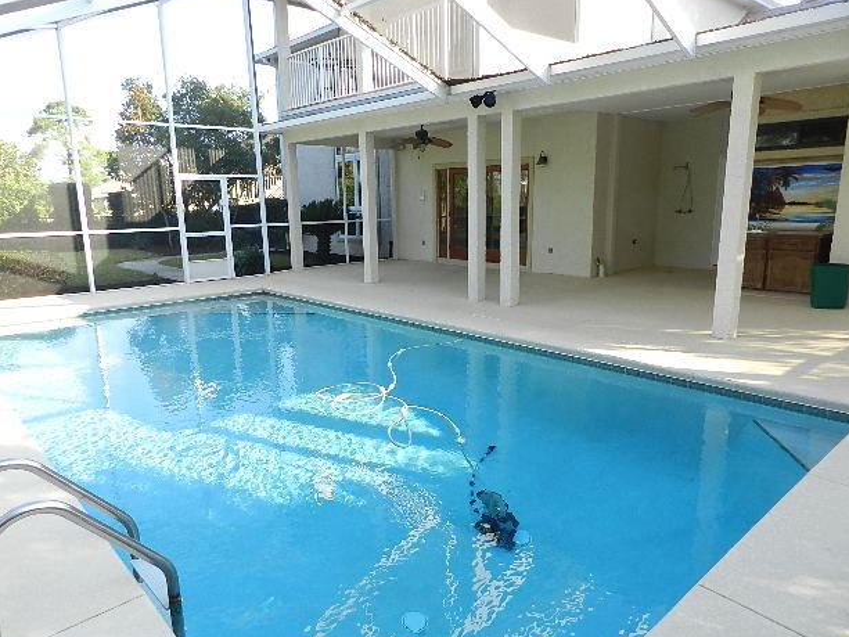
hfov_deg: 71.6
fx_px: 589
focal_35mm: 24
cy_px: 318
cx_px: 420
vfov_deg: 56.8
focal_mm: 4
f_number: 3.4
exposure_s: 1/125
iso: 160
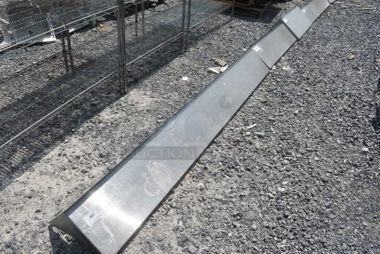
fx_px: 285
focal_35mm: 27
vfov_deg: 48.0
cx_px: 190
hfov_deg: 67.3
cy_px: 127
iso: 100
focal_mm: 18
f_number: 10
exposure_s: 1/400
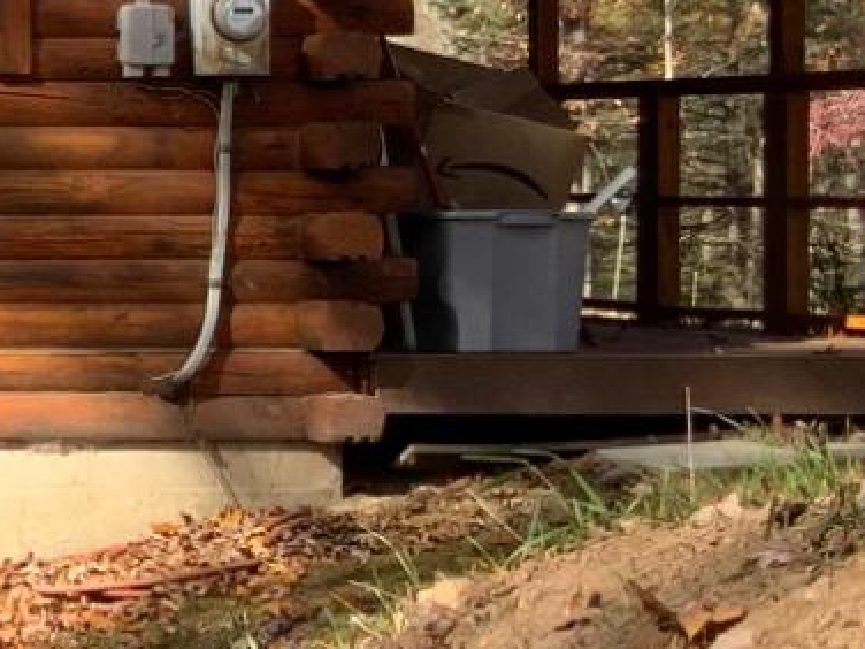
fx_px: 3948
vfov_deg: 9.4
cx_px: -943
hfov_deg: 11.2
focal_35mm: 158
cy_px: 92
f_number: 1.8
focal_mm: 3
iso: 16
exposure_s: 1/432
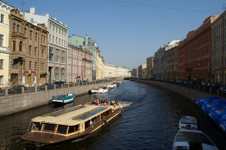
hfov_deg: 61.9
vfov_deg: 43.6
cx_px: 113
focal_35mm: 30
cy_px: 75
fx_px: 188
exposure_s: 1/320
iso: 100
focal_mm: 20
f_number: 9
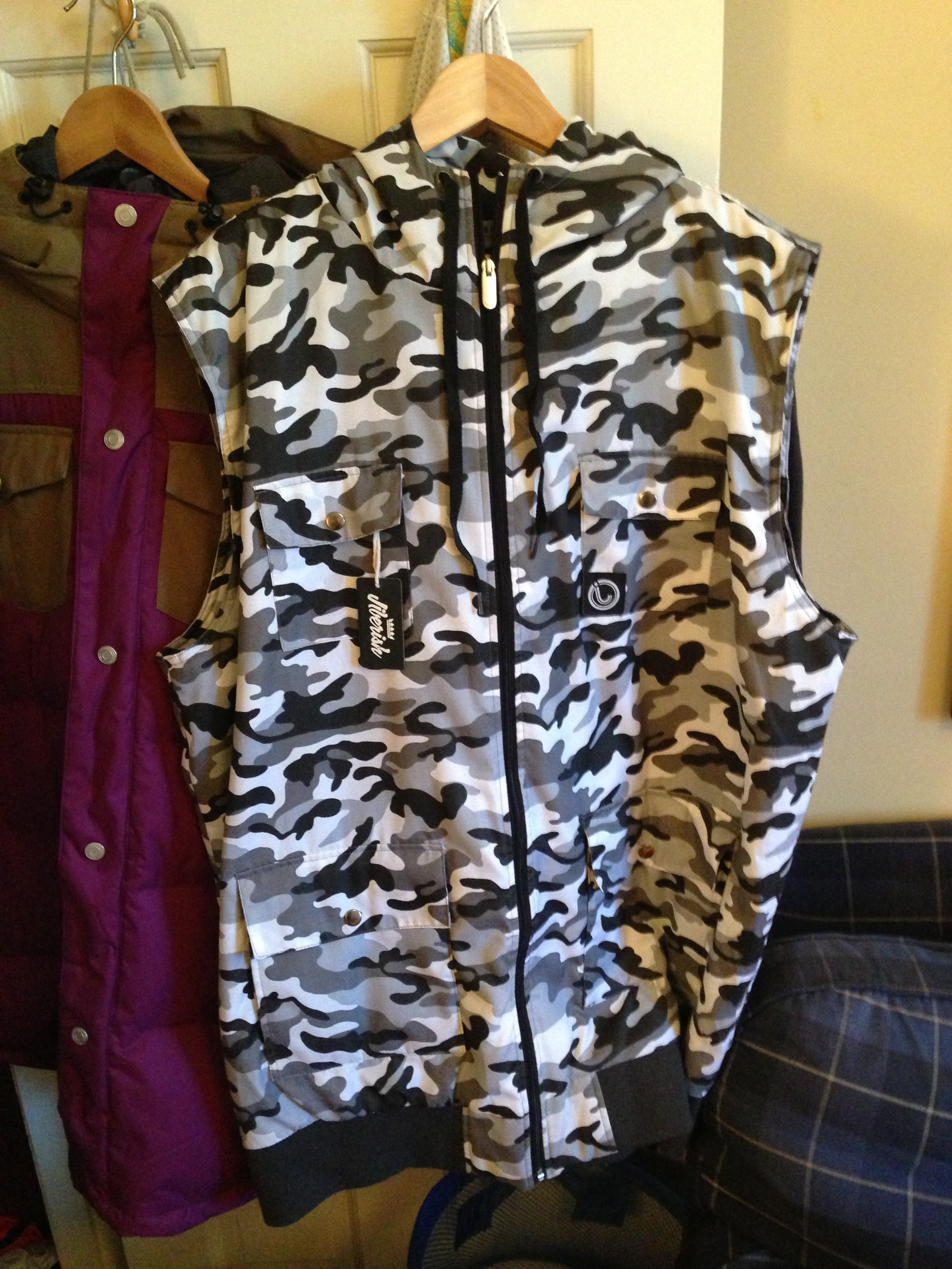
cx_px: 476
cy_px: 634
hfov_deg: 42.9
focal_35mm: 33
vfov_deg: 55.4
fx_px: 1210
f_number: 2.4
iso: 500
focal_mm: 4.13
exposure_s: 1/15
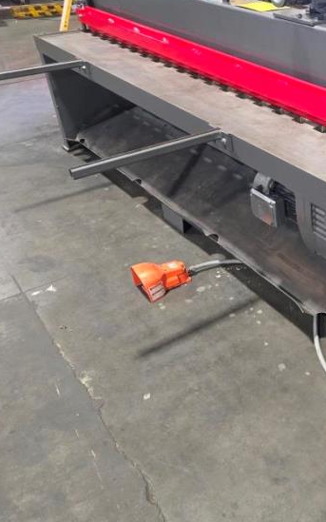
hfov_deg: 29.1
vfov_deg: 49.3
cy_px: 250
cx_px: 355
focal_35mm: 40
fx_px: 569
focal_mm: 6.3
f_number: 1.7
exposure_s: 1/60
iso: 1000
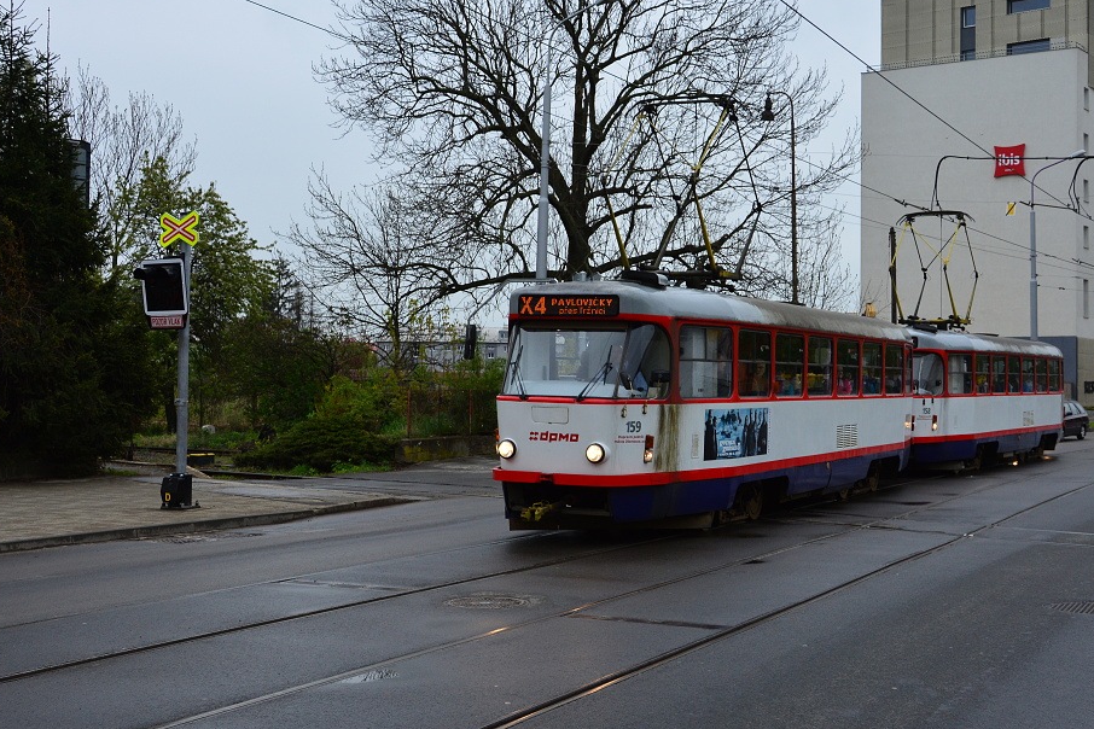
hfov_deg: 39.8
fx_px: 1509
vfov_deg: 27.2
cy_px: 350
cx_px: 610
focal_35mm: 50
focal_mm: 25
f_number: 7.1
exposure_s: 1/250
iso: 400
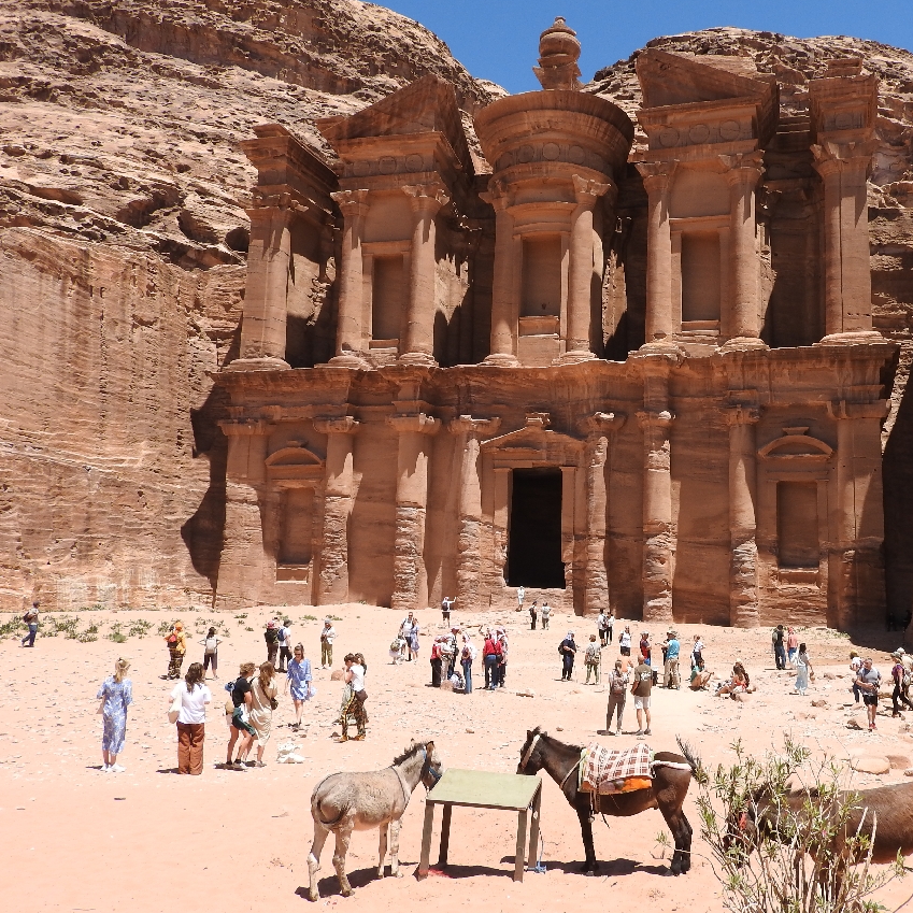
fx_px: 895
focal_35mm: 30
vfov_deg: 54.0
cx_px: 604
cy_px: 457
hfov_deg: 53.0
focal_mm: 4.3
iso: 100
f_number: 3.3
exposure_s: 1/1250
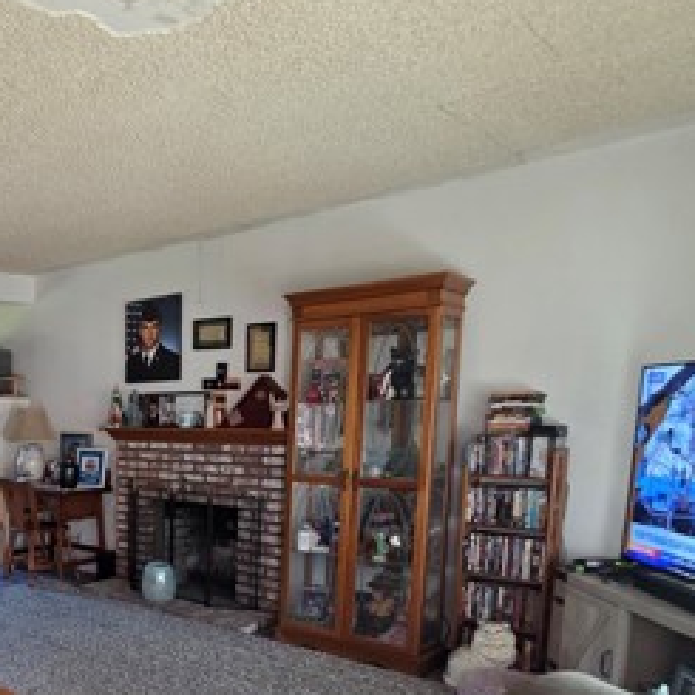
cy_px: 508
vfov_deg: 52.1
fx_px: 681
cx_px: 31
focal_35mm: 30
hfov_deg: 46.9
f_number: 1.9
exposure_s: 1/60
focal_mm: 2.2
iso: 320
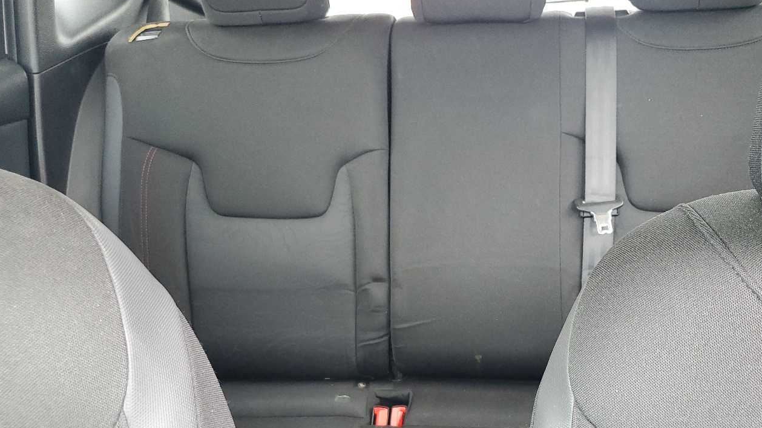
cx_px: 470
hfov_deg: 54.7
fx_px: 727
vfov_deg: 32.6
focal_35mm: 36
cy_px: 281
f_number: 1.5
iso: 178
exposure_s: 1/60.2
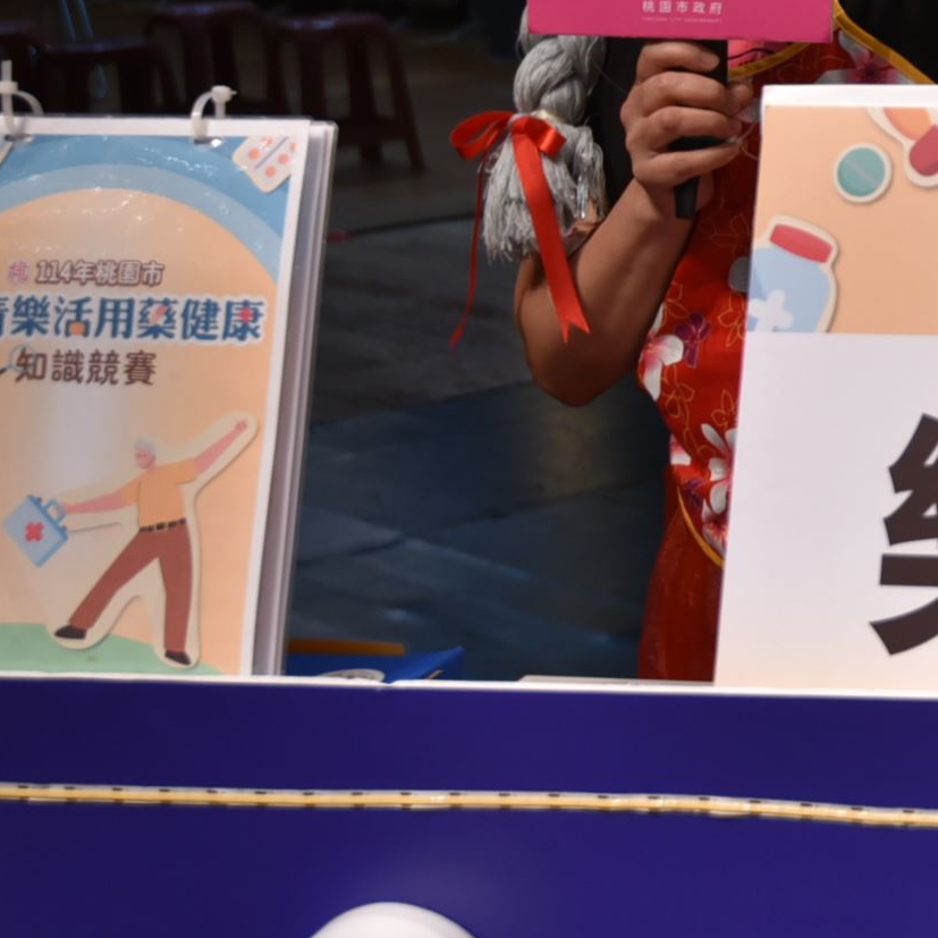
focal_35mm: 99
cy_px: 157
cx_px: 1591
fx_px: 3035
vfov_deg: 17.4
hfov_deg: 15.5
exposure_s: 1/80
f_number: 4
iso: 800
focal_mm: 32
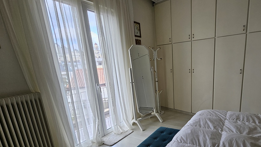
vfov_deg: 54.8
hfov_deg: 84.3
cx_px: 169
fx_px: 138
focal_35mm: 20
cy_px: 97
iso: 32
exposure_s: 1/50
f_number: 2.2
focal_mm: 1.74
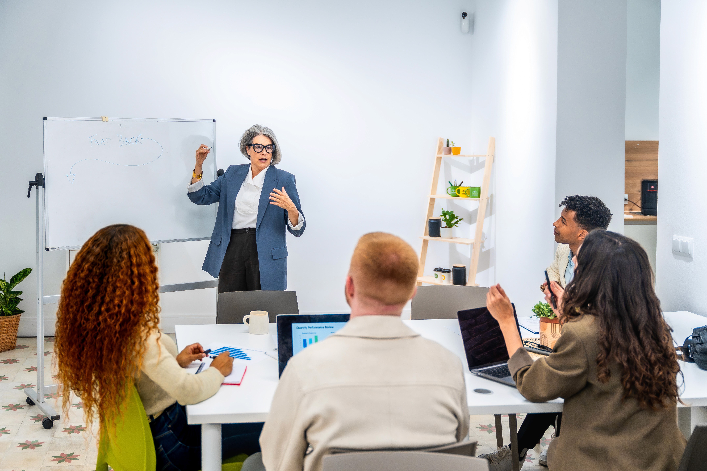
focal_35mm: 41
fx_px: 799
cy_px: 236
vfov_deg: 32.9
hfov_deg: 47.7
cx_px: 354
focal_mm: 40.7
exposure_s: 1/250
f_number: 2.8
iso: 1000
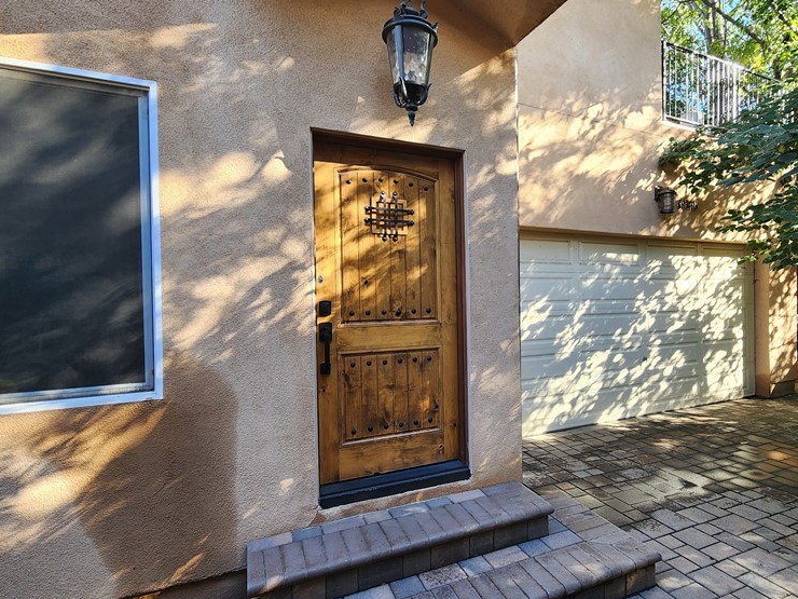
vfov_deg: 71.6
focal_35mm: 18
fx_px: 415
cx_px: 481
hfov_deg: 86.6
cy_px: 308
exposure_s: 1/120
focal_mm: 2.2
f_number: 2.2
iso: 100
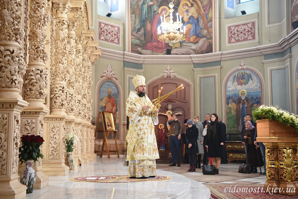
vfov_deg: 29.3
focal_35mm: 46
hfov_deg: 42.7
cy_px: 100
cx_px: 149
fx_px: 381
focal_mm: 46
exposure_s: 1/40
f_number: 2.8
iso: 1400
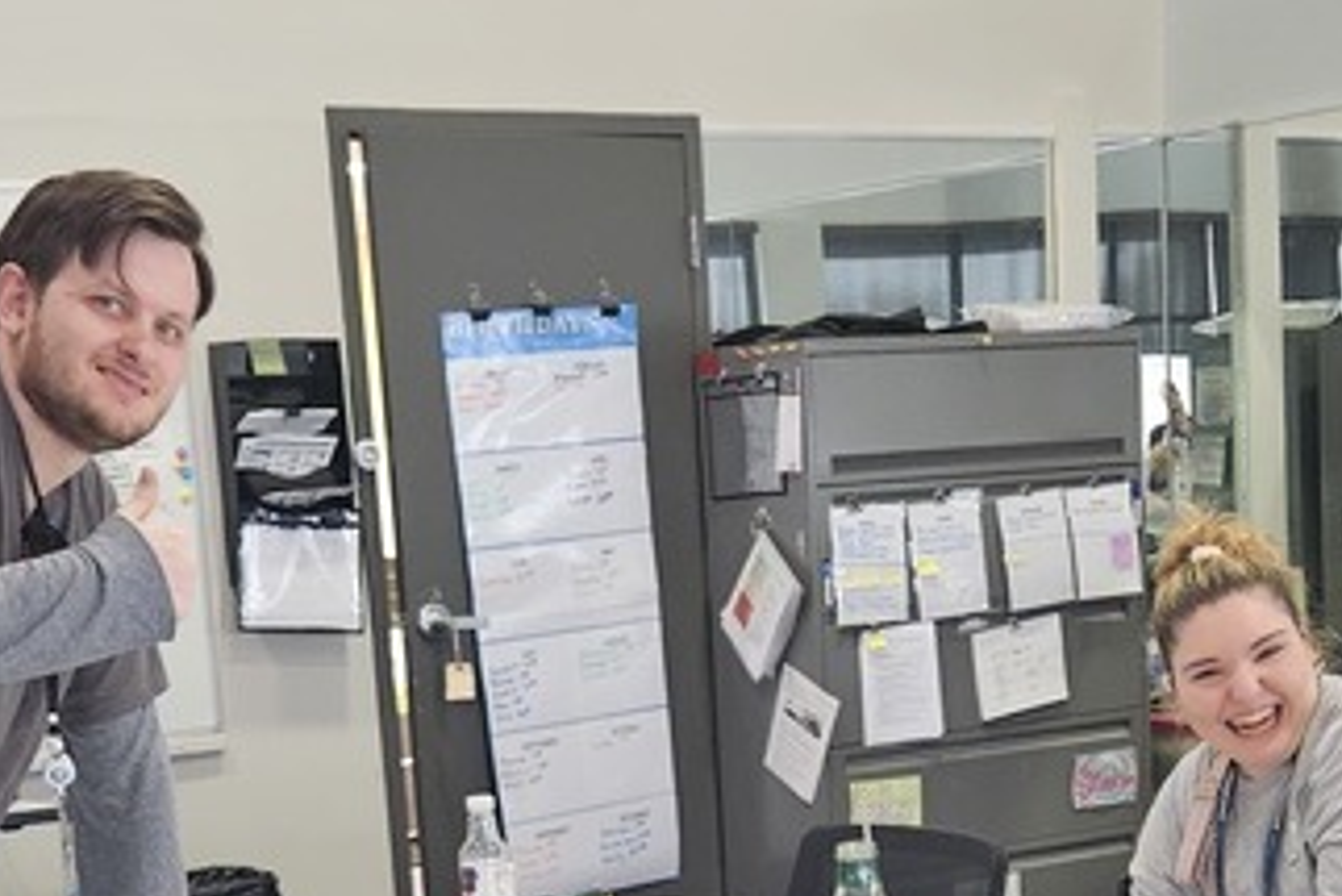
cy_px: 1084
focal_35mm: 76
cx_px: 750
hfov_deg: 26.6
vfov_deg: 17.1
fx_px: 2834
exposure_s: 1/120
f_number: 1.8
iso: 800
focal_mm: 5.4
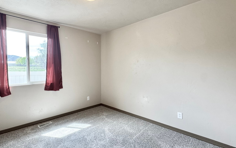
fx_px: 116
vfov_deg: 65.0
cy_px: 73
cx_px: 97
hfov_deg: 90.2
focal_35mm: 18
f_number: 2.2
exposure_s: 1/120
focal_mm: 2.22
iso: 160
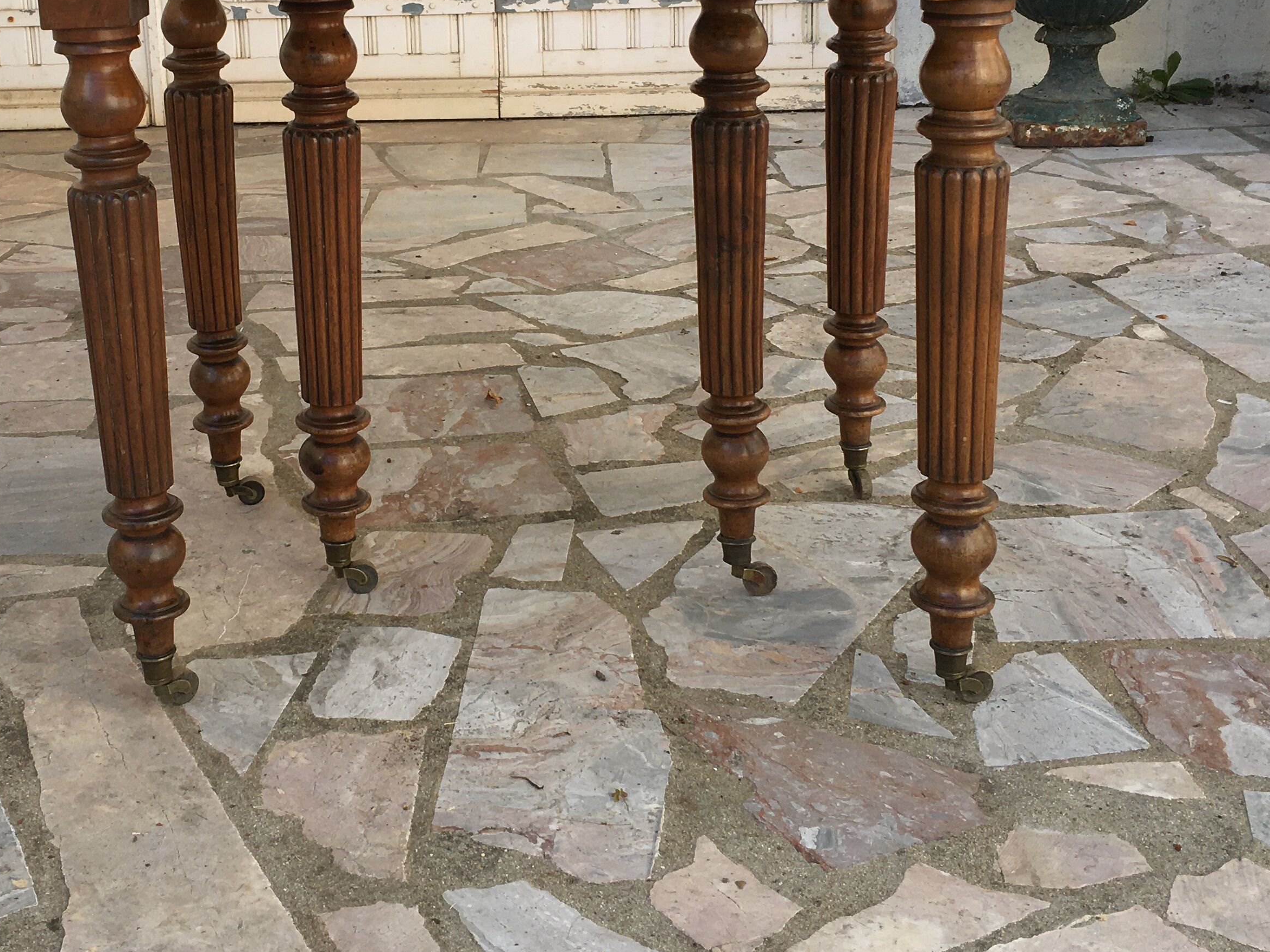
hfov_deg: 37.8
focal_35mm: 50
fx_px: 1834
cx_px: 444
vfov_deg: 28.5
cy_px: 205
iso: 25
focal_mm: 4.15
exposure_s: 1/478
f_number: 2.2
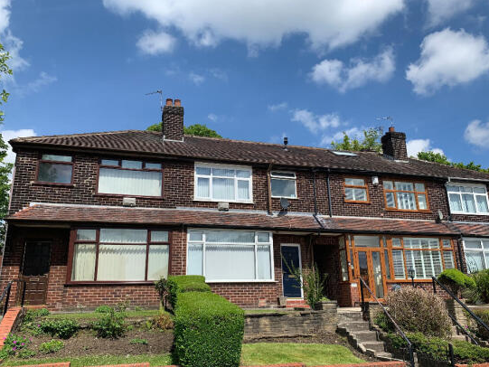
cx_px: 254
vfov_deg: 49.8
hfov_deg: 63.4
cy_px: 189
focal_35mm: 28
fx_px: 396
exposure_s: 1/2545
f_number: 1.8
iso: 25
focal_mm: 4.25
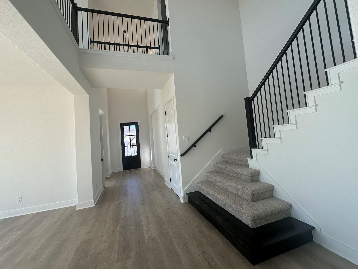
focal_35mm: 15
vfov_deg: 81.7
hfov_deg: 98.2
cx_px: 176
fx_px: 155
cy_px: 126
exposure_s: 1/226
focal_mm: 2.22
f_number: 2.2
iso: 40
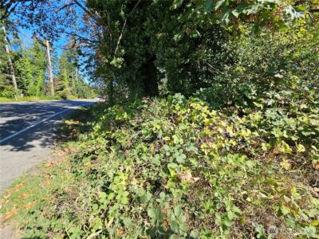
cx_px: 160
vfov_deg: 89.9
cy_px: 120
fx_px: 120
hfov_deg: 106.2
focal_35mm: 13
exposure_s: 1/832
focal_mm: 2.2
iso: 50
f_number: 2.2
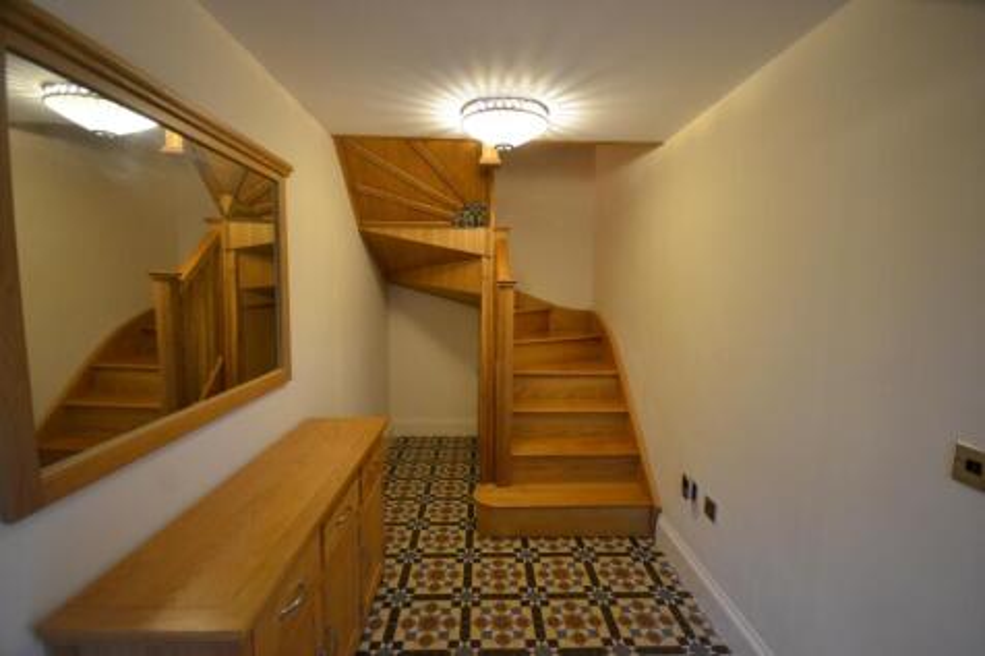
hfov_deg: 100.4
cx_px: 492
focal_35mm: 15
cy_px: 328
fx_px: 410
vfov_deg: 77.3
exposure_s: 1/30
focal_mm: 10
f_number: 4
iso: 1000
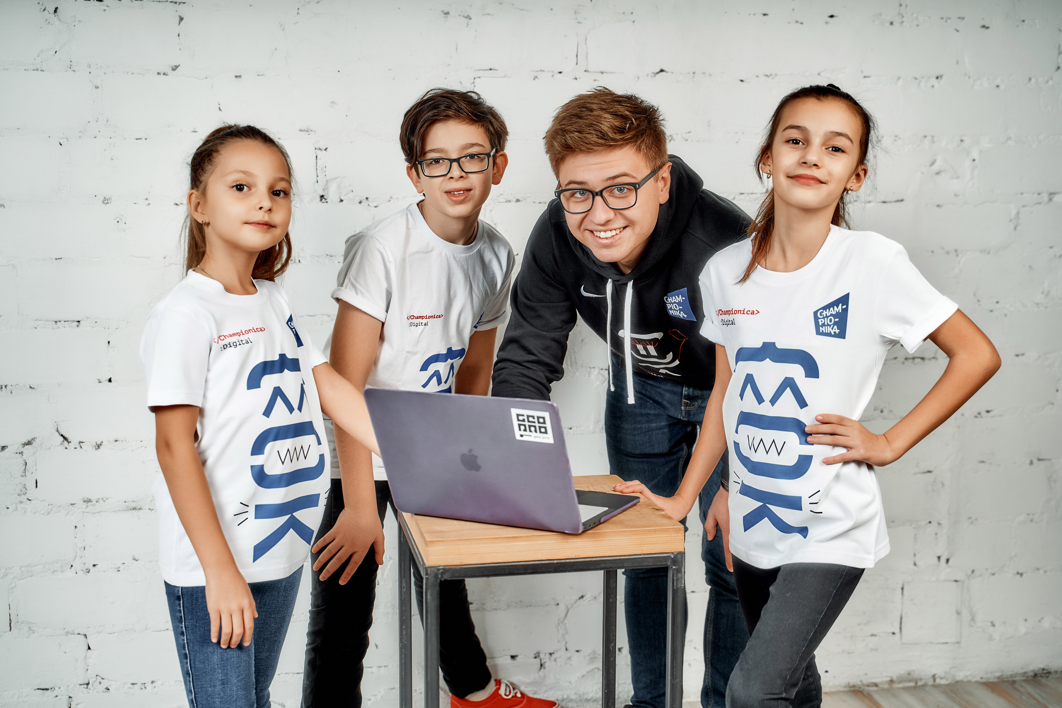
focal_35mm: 43
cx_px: 531
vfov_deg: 31.2
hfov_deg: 45.4
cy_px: 354
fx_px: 1268
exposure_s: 1/160
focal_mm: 43
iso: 250
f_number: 3.5
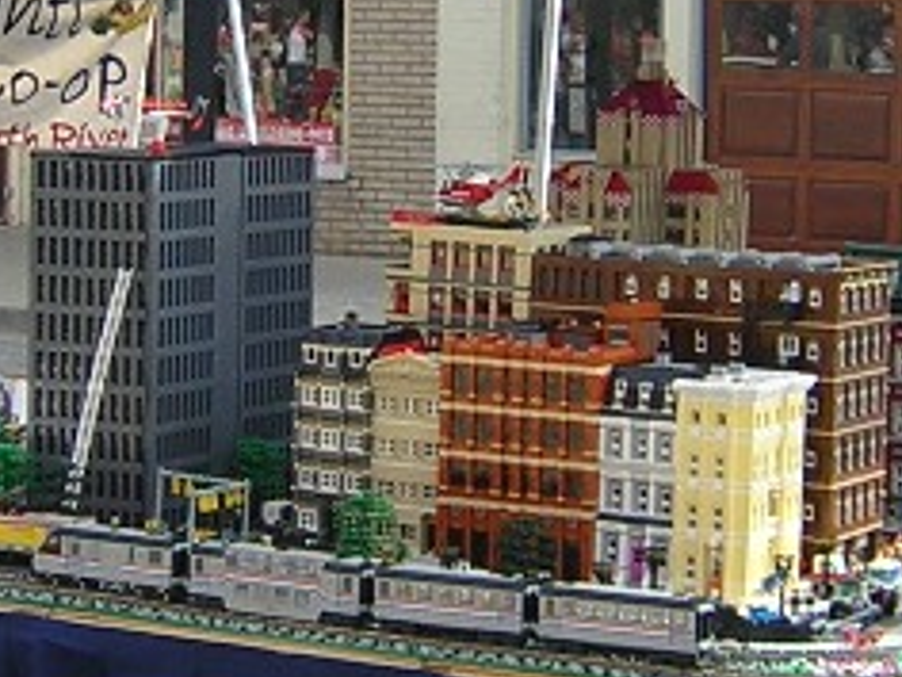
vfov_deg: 12.1
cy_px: 115
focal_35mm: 122
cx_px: 355
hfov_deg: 16.1
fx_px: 3179
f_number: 2.6
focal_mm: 4.7
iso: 100
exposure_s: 1/394
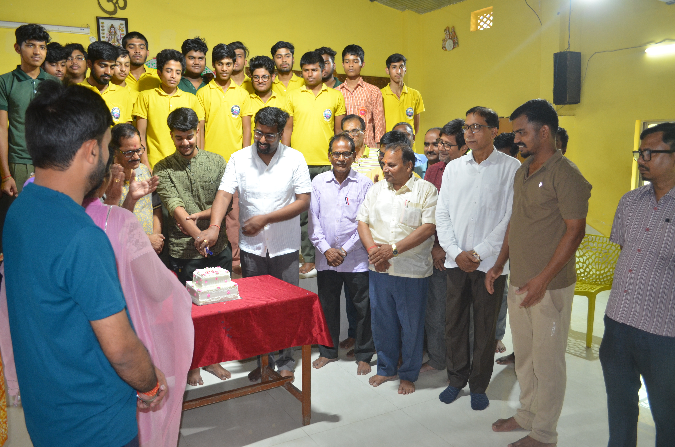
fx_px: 505
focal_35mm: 27
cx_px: 338
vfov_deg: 47.7
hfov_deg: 67.5
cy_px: 224
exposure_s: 1/60
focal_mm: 18
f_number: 3.5
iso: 640
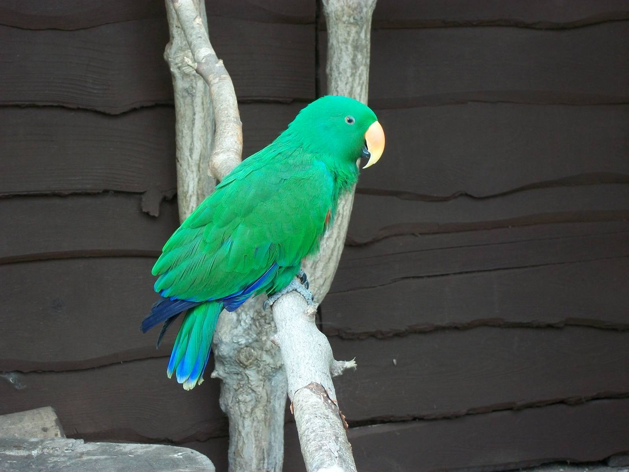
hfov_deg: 20.4
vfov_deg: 15.4
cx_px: 314
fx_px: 1744
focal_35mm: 96
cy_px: 236
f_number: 5.2
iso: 160
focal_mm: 17.1
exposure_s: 1/50
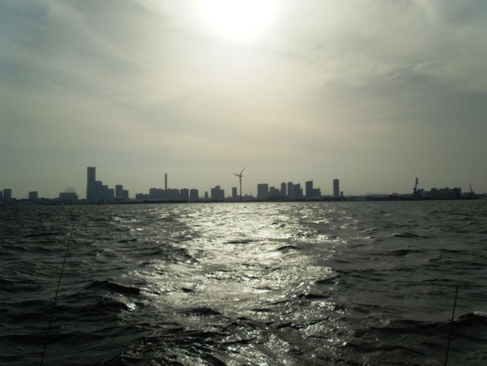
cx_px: 244
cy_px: 183
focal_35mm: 28
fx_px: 394
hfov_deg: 63.4
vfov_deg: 49.7
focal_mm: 5
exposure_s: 1/1600
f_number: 7
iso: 100
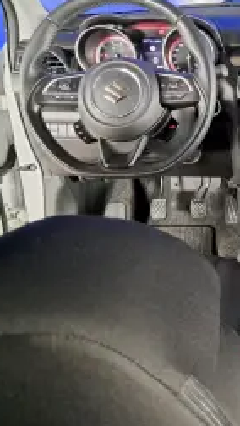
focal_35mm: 42
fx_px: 475
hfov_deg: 25.7
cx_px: 281
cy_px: 208
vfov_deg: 48.3
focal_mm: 4
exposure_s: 1/20
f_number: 1.8
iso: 1600
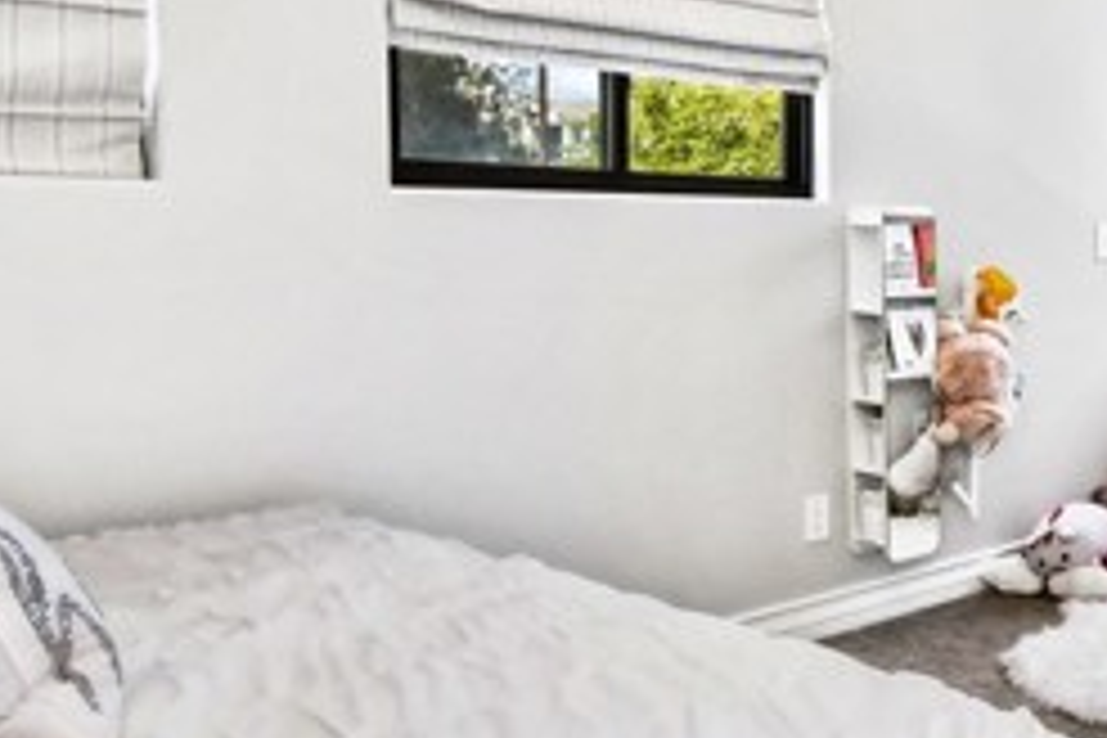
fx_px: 1199
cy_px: 344
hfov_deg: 42.6
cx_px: 1112
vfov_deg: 34.2
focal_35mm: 39
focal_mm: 10
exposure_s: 1/250
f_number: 8
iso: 800
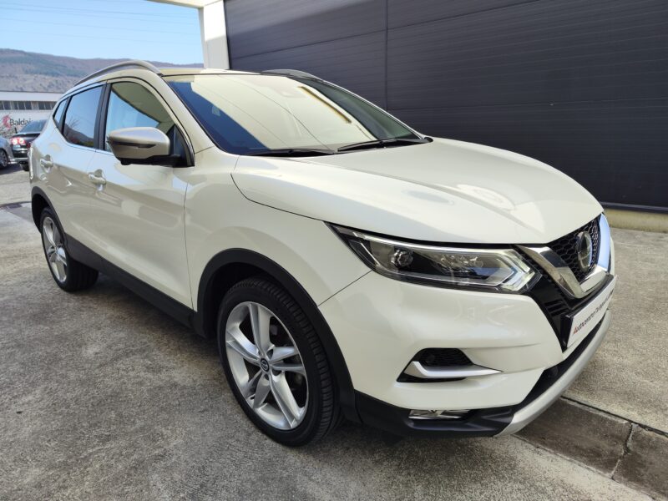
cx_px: 334
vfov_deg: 58.9
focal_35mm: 23
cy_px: 250
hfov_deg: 73.9
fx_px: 444
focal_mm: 7.01
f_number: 1.69
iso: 50
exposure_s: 1/513
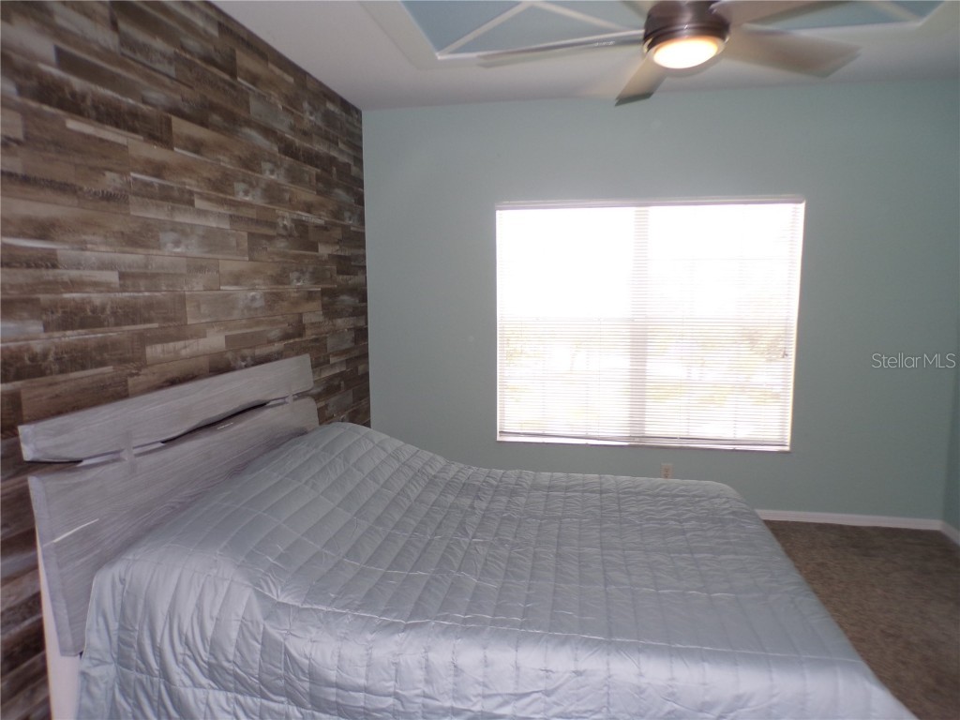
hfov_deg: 71.6
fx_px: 666
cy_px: 360
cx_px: 480
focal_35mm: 24
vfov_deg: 56.8
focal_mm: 4.3
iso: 100
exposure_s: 1/70
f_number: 3
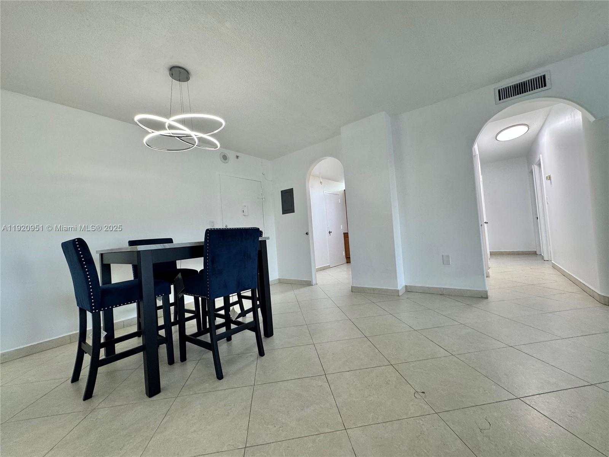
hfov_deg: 102.1
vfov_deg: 85.7
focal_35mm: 14
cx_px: 304
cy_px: 228
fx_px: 246
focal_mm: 2.22
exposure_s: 1/120
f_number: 2.2
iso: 160
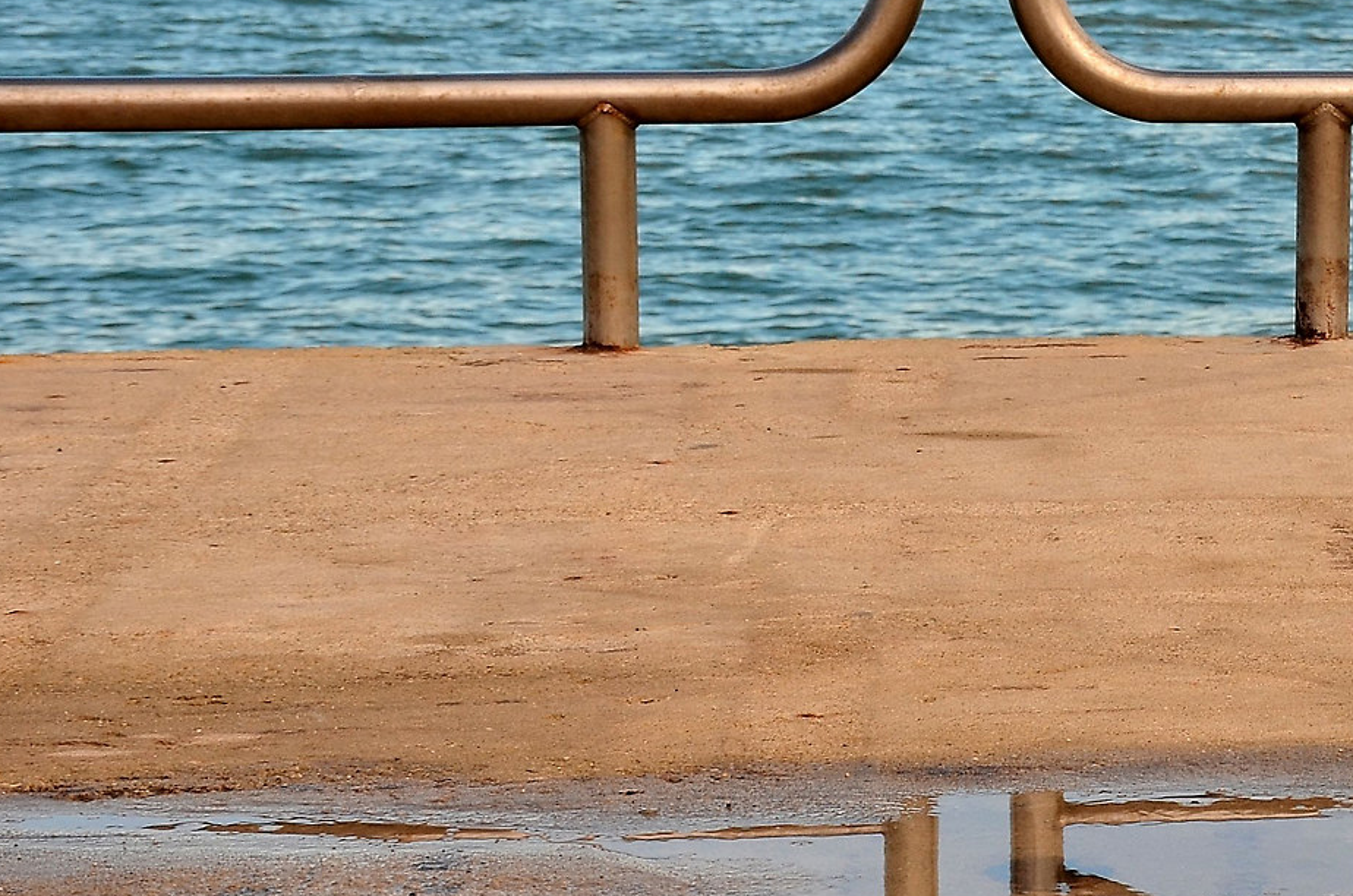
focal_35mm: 175
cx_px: 1740
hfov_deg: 11.5
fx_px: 6575
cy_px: 310
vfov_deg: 7.8
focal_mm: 45
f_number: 9
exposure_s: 1/250
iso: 100
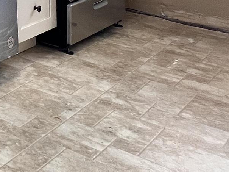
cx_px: -278
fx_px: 437
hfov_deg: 16.8
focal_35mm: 66
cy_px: -153
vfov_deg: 17.3
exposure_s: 1/120
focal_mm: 1.57
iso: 64
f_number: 1.8
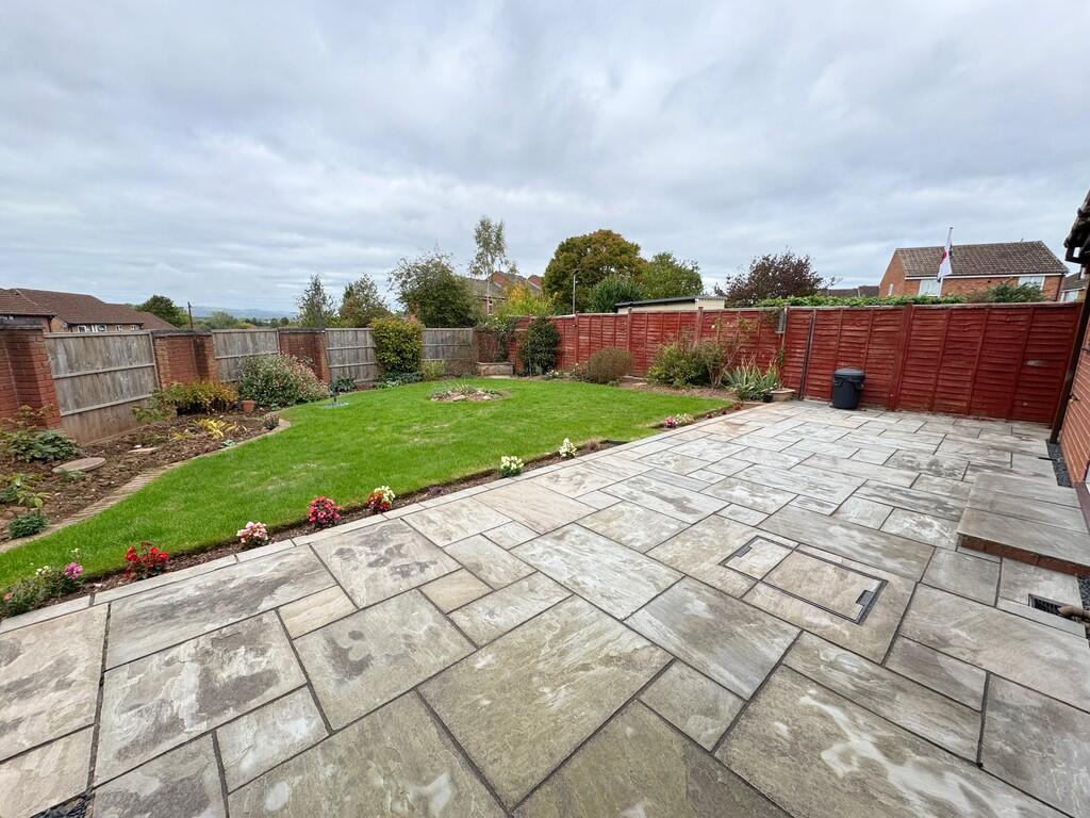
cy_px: 409
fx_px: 441
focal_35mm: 14
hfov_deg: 102.1
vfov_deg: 85.7
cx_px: 545
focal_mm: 2.22
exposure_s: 1/501
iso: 40
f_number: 2.2
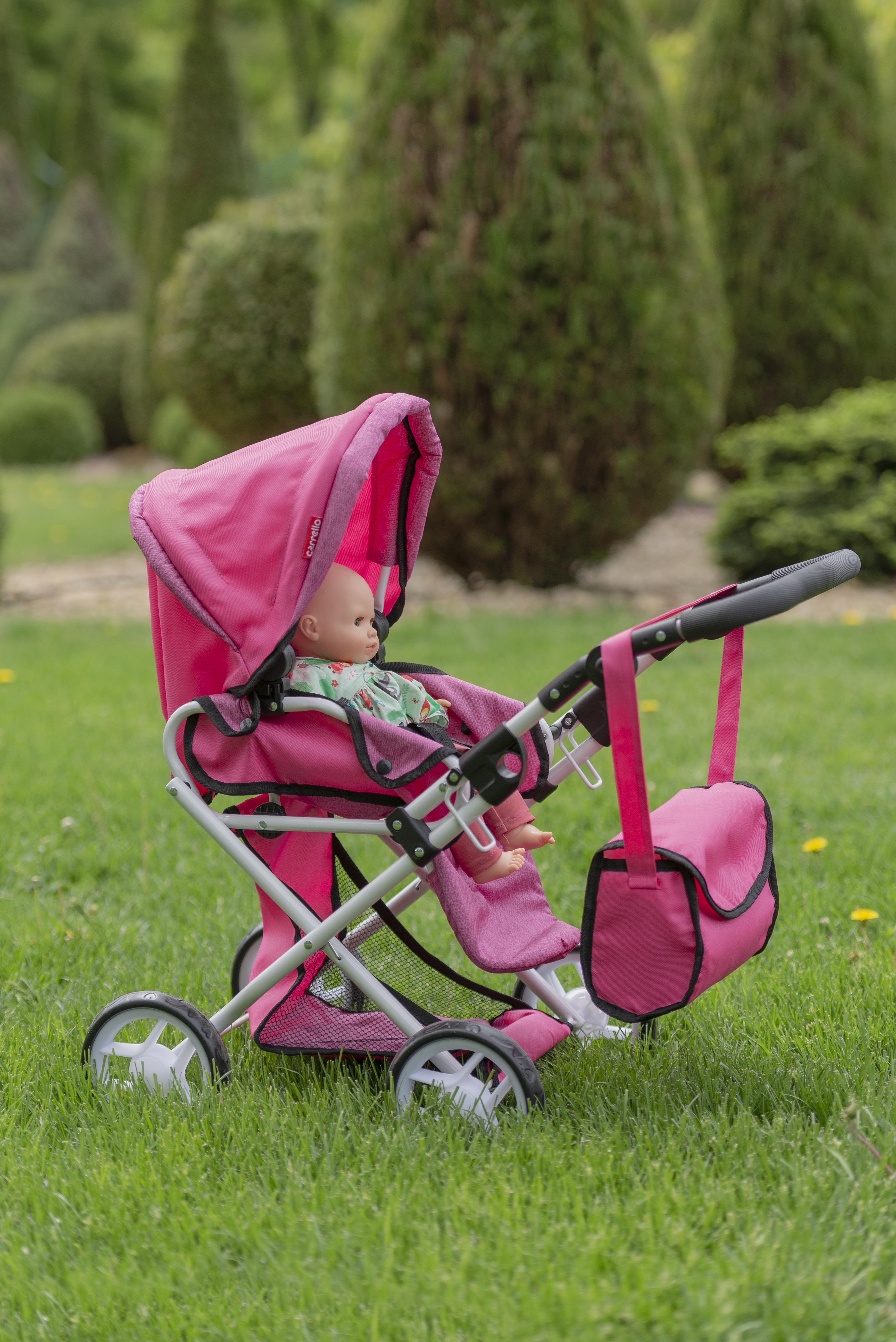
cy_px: 671
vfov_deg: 26.0
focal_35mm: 78
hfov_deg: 17.5
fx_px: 2909
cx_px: 448
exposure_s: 1/1250
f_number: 2.8
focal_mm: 78
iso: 125
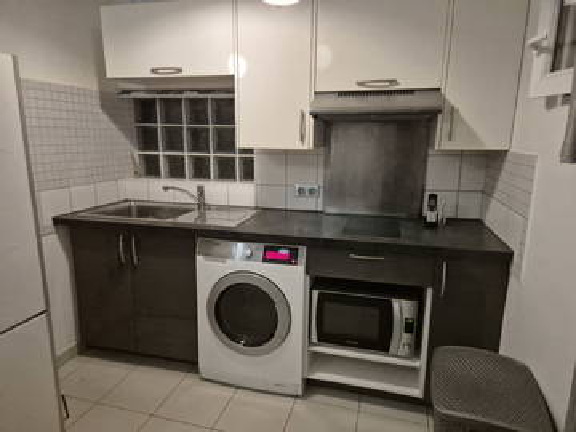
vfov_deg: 58.9
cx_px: 288
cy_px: 216
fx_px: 383
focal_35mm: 23
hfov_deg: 73.9
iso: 1600
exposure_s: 1/100
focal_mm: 5.4
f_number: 1.8
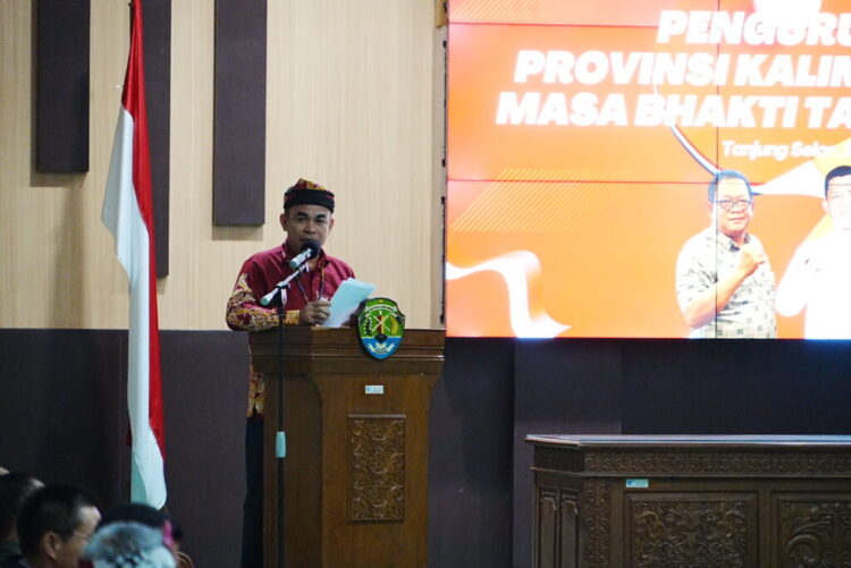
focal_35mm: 219
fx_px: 5180
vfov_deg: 6.3
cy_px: 284
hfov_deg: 9.4
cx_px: 426
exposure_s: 1/80
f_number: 6.3
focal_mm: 219
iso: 12800
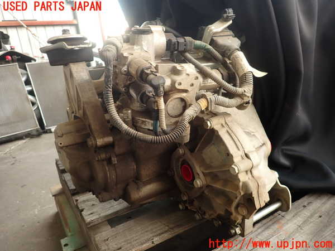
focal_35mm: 25
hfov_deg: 69.4
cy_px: 126
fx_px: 242
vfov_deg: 54.9
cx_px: 168
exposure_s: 1/80
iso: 100
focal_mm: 4.5
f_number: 2
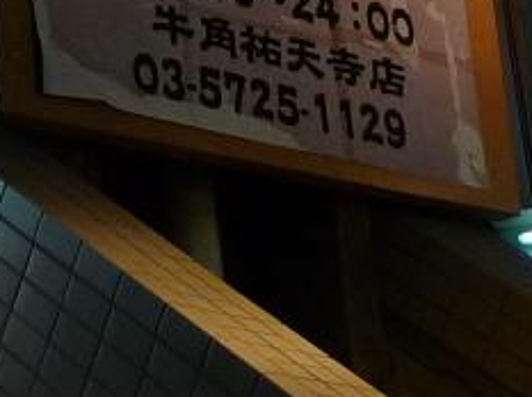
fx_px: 2639
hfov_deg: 11.2
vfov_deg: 8.4
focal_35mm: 172
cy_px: -189
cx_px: -194
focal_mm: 5.9
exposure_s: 1/40
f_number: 2.1
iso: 200
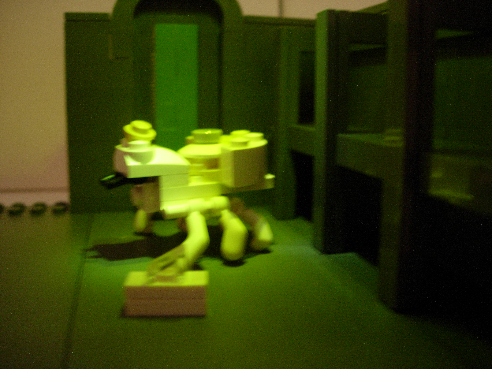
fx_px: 540
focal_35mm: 38
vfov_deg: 37.7
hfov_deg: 49.0
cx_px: 246
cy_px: 184
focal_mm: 7.8
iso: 200
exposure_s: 1/1.3
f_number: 2.8
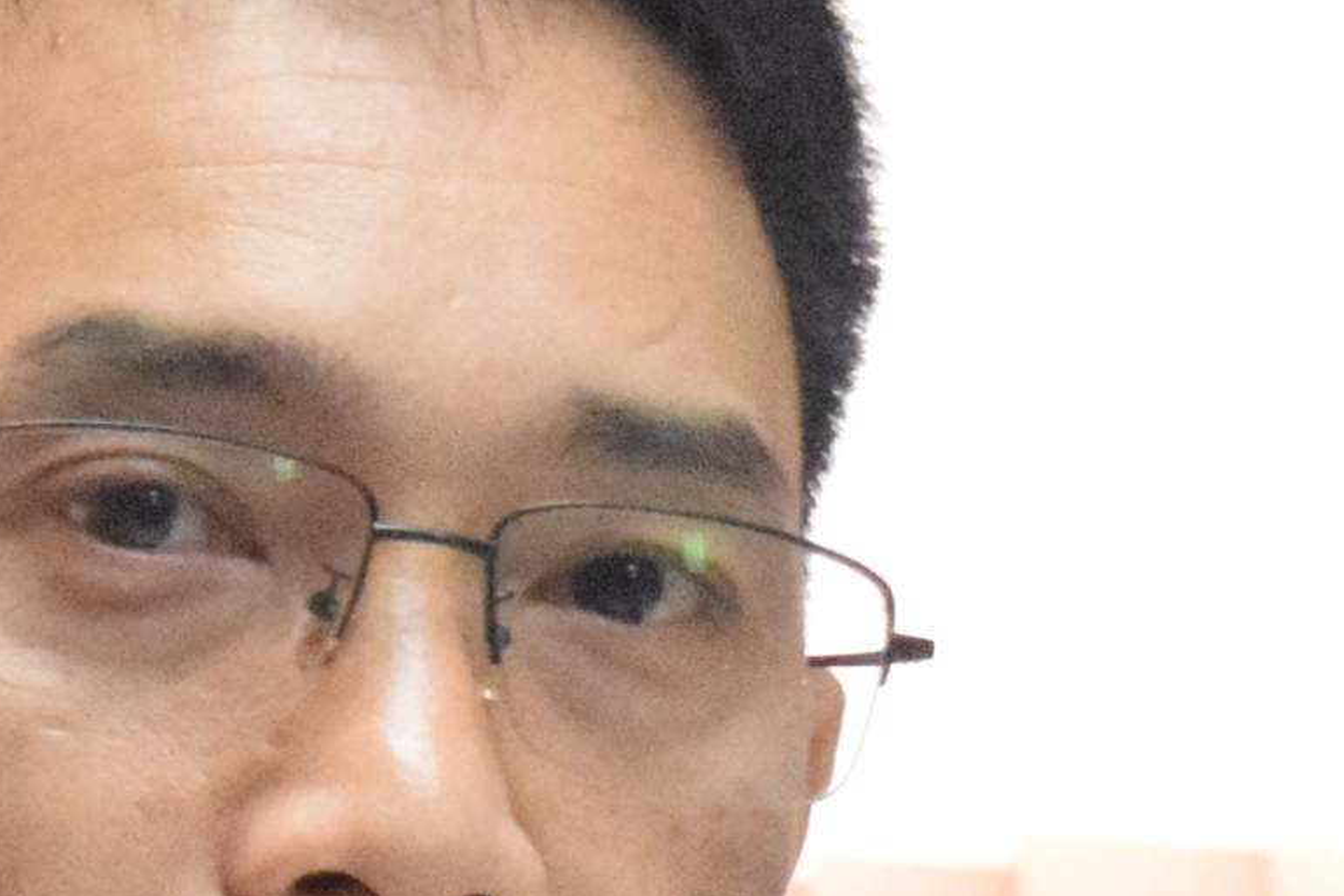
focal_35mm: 420
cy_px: 1609
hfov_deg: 4.9
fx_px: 15679
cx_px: -488
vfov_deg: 3.3
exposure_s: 1/320
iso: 12800
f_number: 5.3
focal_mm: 48
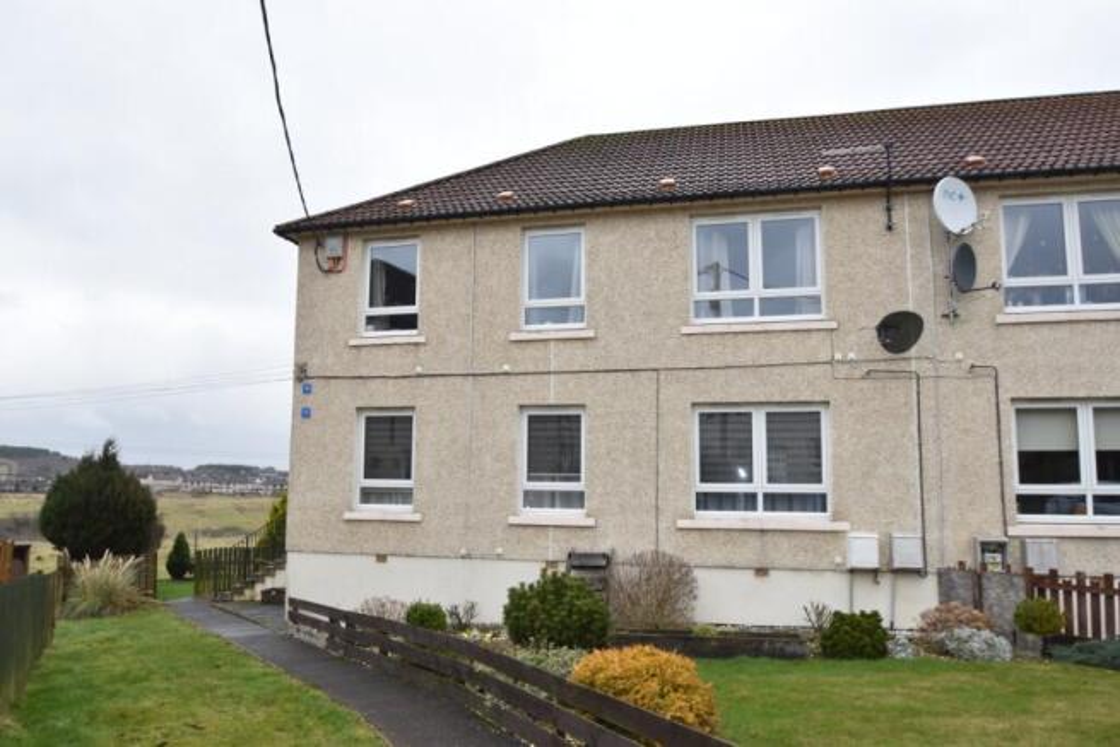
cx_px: 560
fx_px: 747
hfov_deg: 73.7
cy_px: 374
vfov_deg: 53.2
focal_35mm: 24
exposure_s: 1/200
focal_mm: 16
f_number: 5
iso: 180
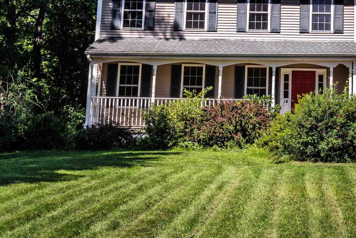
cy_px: 9
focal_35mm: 77
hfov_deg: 25.7
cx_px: 303
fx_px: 761
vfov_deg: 17.4
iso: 100
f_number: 10
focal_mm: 35
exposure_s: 1/50
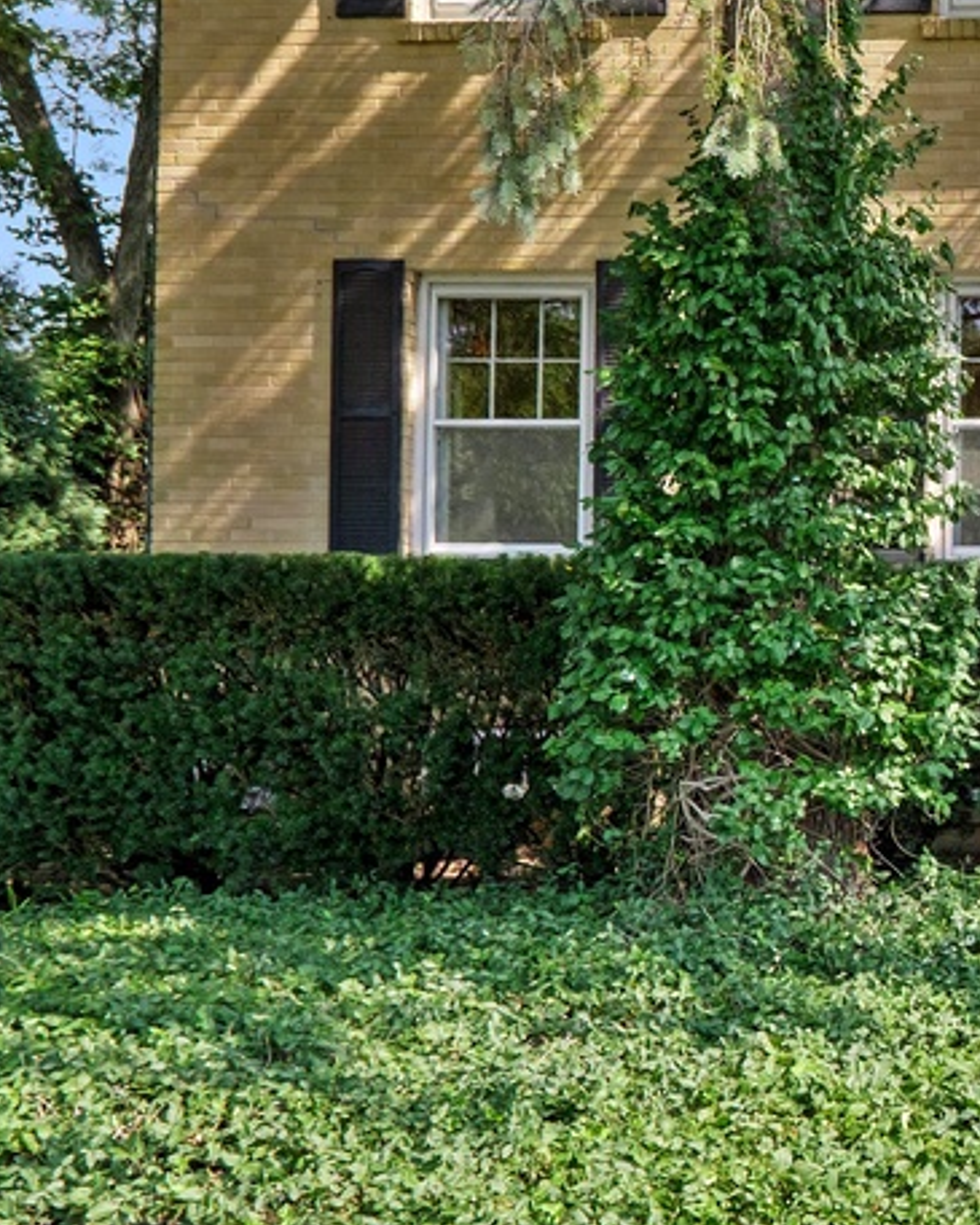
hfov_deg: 23.5
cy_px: 653
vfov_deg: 37.3
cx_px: 1506
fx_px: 1812
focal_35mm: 50
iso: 200
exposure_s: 1/250
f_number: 5.6
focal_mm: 10
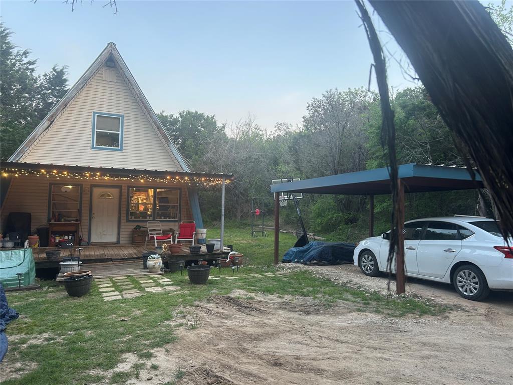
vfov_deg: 53.1
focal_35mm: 26
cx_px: 256
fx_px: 385
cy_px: 192
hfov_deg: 67.3
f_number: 1.5
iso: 80
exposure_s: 1/60
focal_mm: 5.7
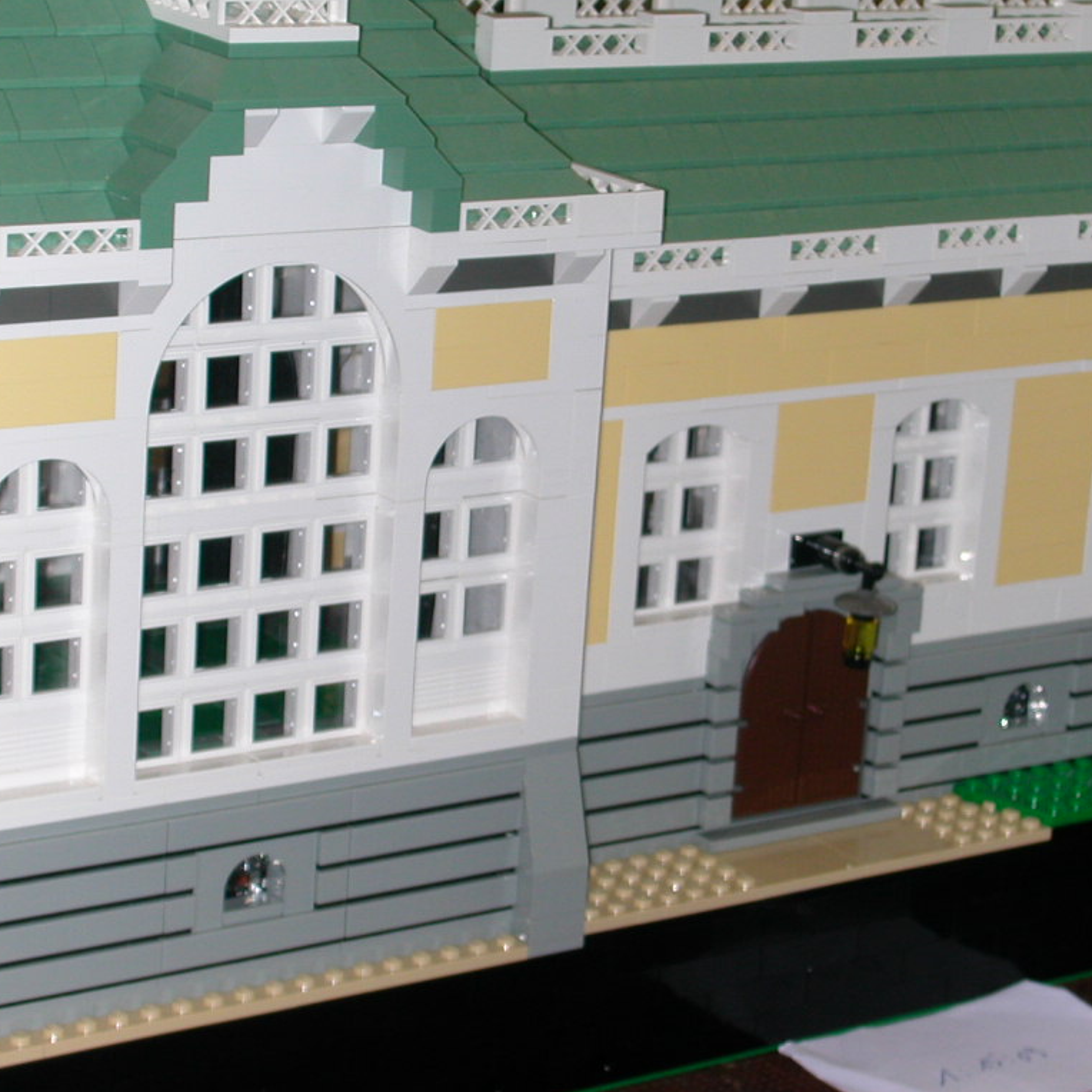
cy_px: 546
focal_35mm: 103
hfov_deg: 16.9
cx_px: 710
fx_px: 3676
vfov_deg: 16.9
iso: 100
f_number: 4.3
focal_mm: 13.3
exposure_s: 1/59.9
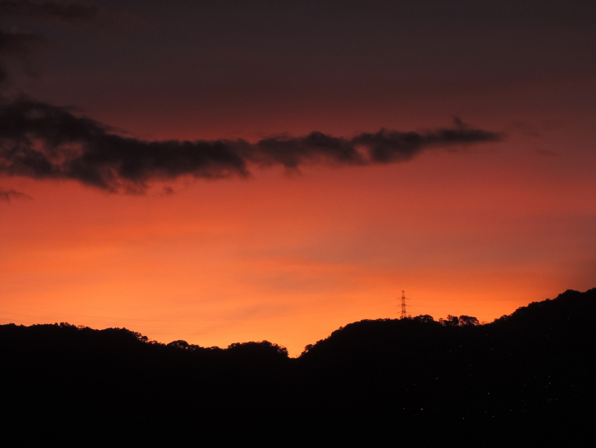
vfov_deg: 11.0
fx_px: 2325
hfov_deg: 14.6
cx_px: 298
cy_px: 224
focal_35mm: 135
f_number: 4.3
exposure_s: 1/125
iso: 250
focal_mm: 24
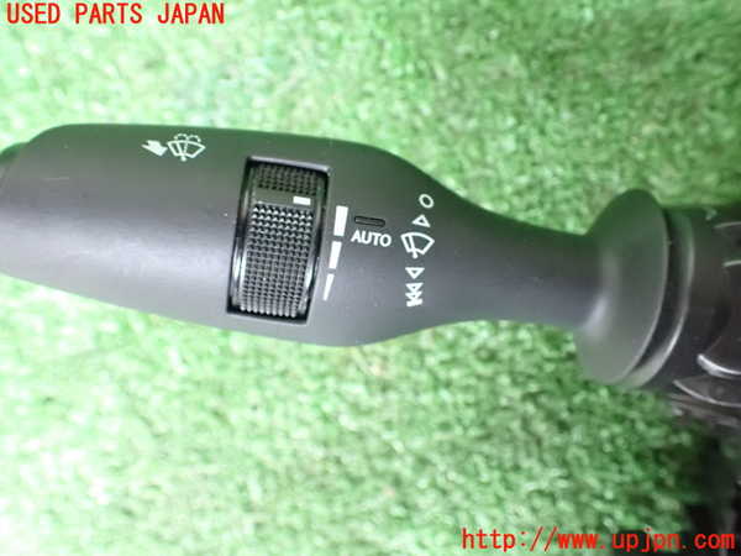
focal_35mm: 30
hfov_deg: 60.0
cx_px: 370
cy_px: 278
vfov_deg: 46.8
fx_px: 642
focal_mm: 5.4
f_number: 2.3
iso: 1600
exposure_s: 1/30
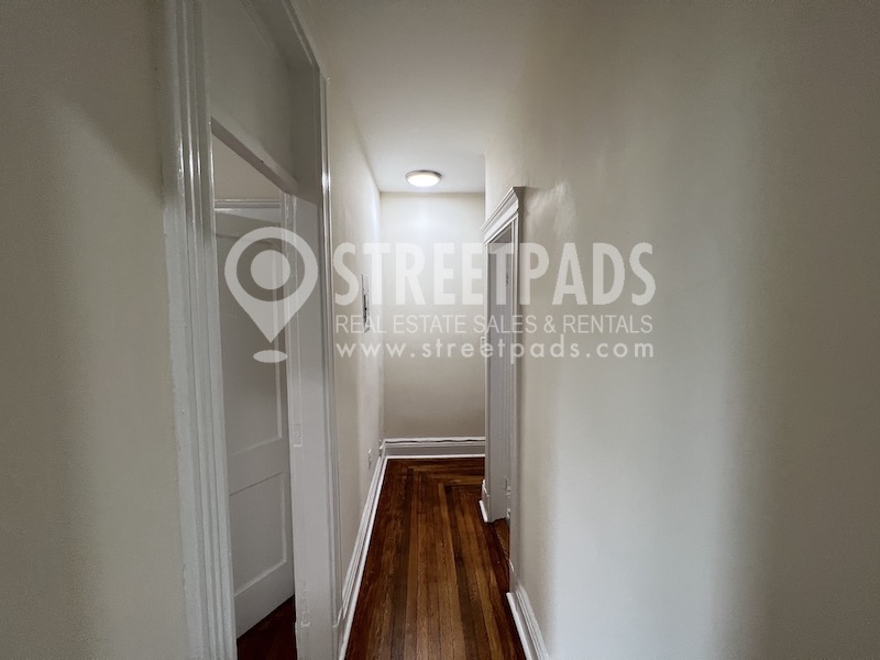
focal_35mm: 13
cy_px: 330
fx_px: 330
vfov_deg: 89.9
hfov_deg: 106.2
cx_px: 440
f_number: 1.8
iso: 160
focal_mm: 1.57
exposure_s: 1/120
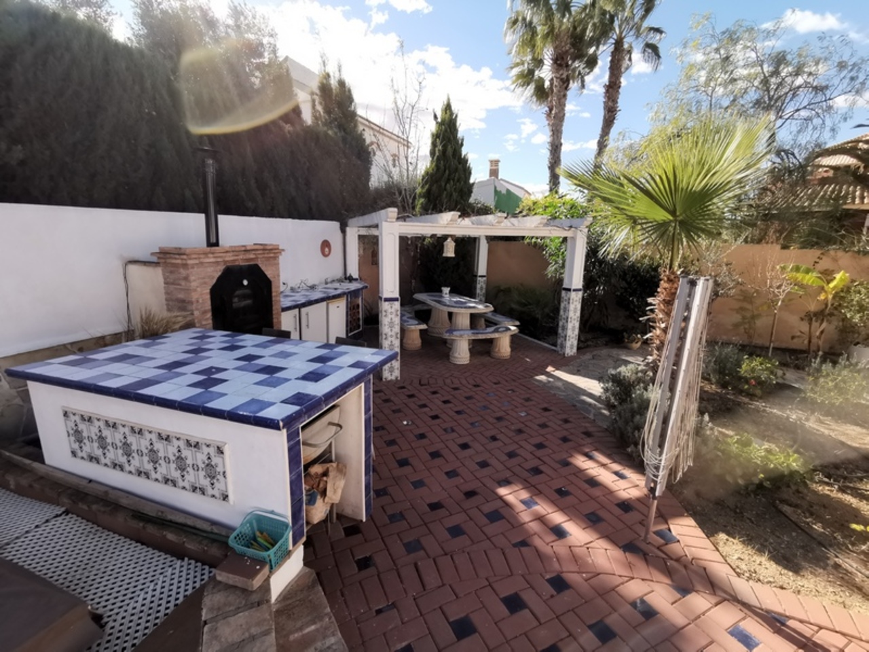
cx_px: 434
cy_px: 326
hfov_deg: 94.5
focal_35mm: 16
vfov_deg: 78.1
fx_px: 402
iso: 50
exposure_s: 1/726
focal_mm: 2.35
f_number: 2.2
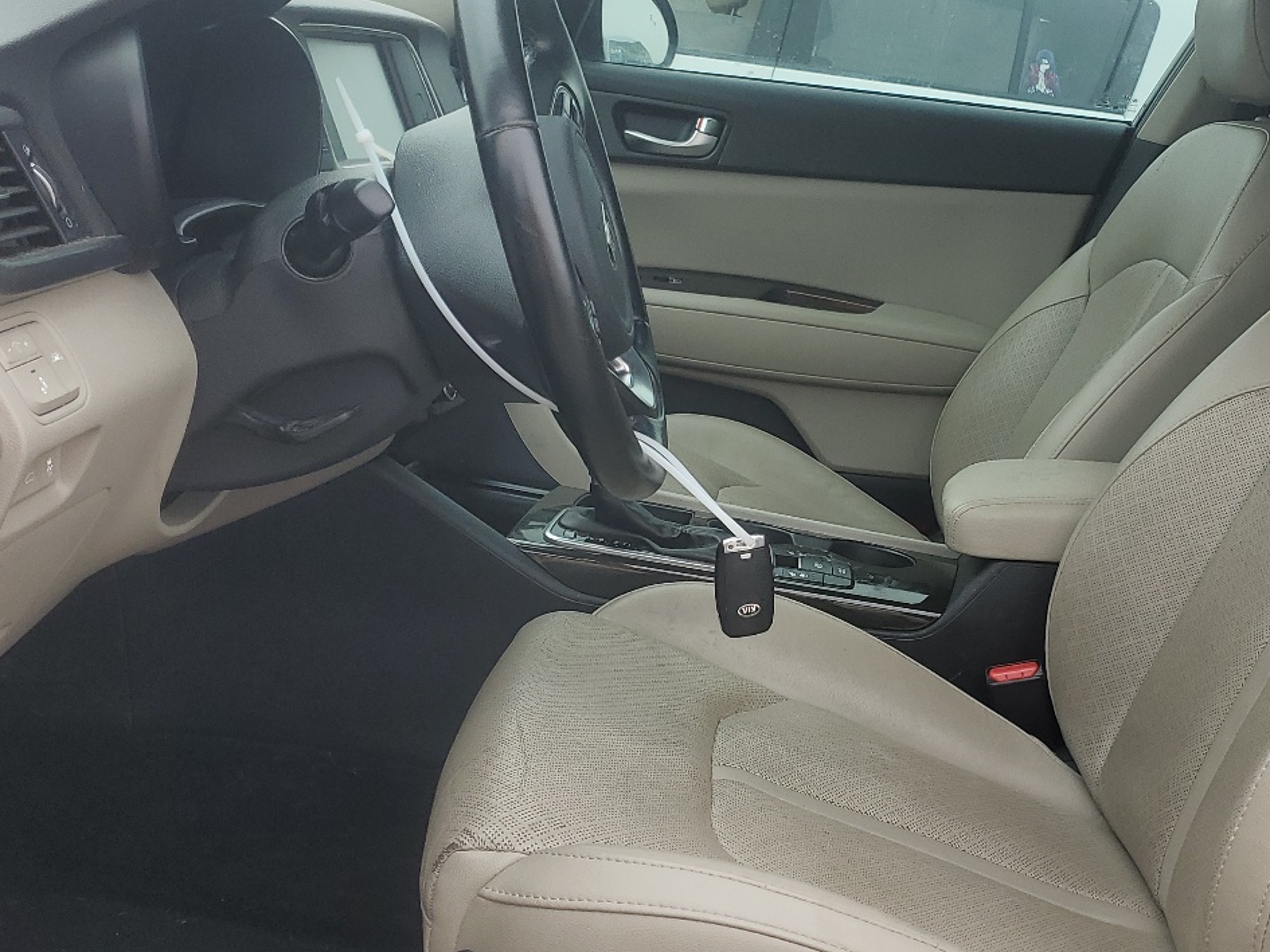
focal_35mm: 44
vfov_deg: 32.9
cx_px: 840
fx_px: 1614
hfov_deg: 42.4
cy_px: 483
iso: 50
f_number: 1.5
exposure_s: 1/278
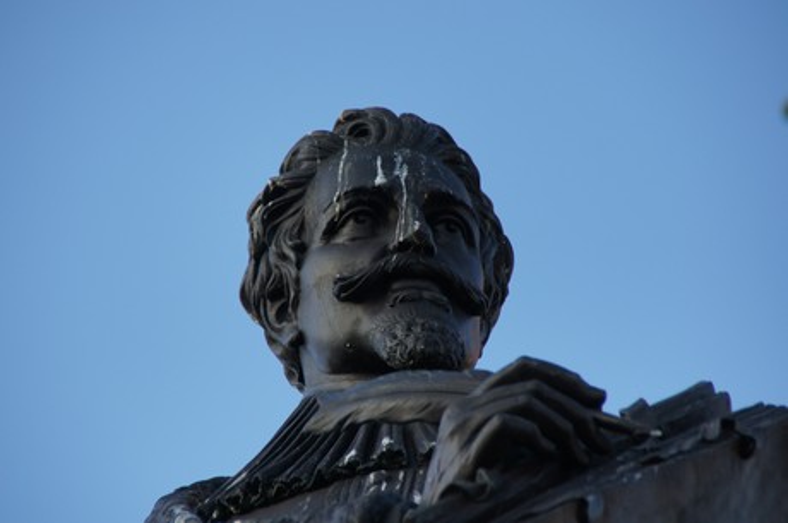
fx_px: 6555
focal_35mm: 300
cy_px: 262
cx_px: 394
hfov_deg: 6.9
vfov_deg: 4.6
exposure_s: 1/320
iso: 250
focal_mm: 200
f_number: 6.3
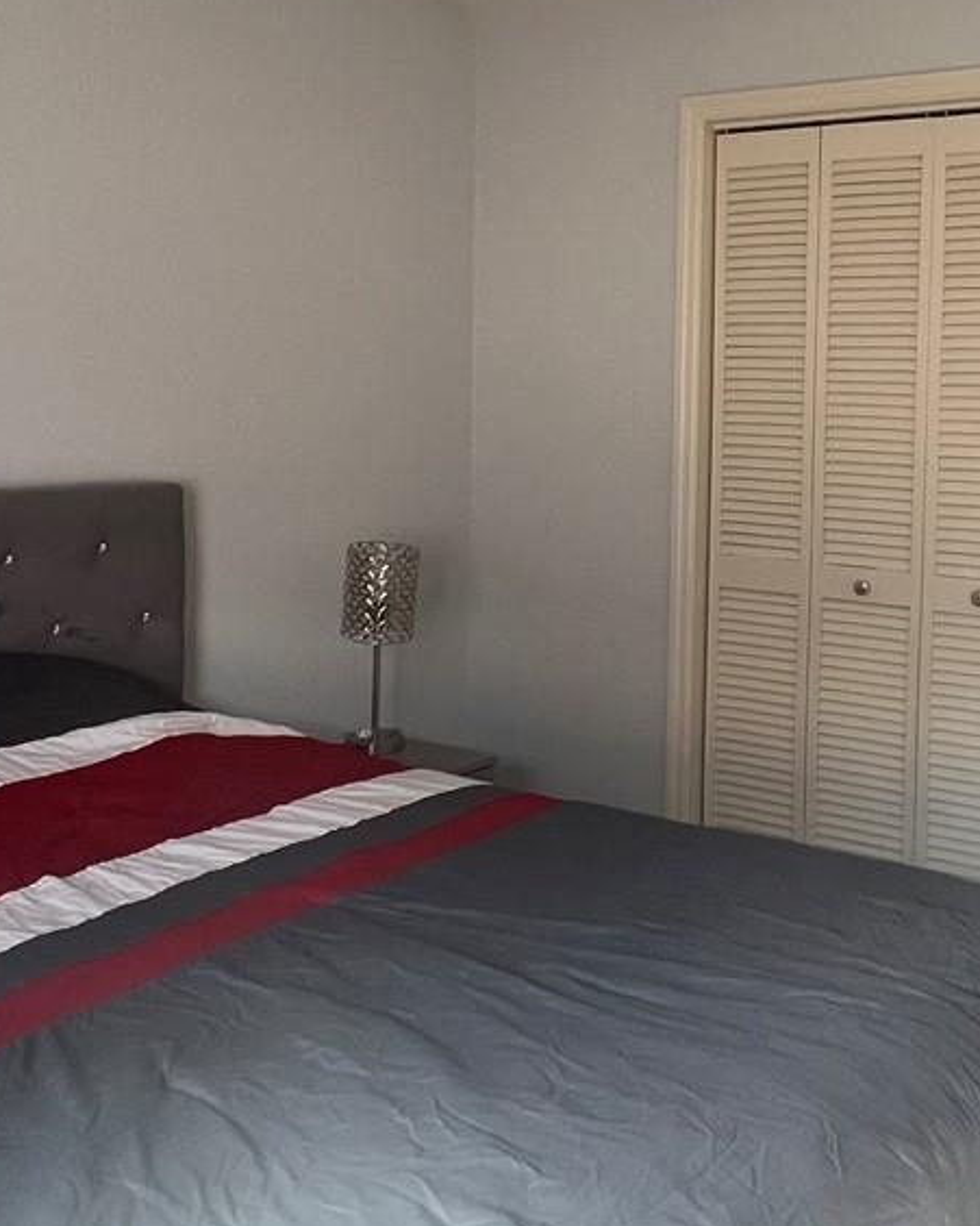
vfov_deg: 49.7
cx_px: 737
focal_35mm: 36
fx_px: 1306
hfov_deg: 40.0
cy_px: 439
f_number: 1.8
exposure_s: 1/99
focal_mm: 1.57
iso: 100
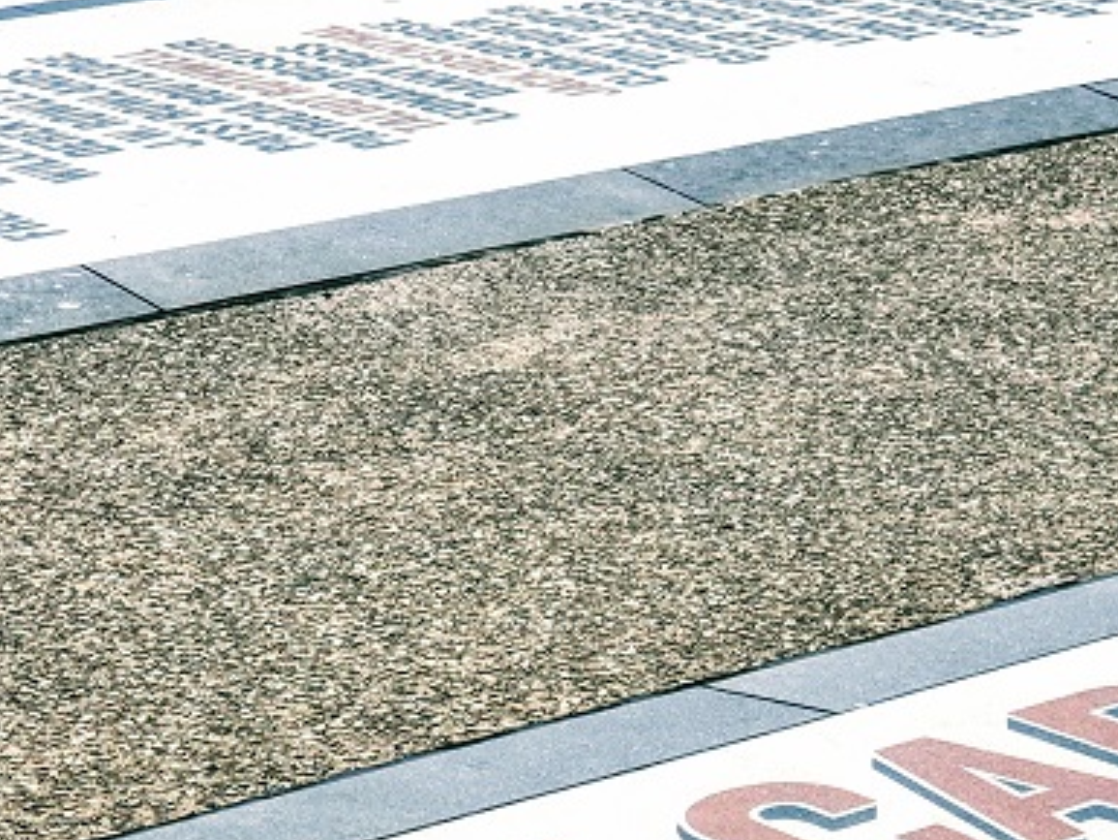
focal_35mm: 135
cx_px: 462
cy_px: 945
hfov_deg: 14.6
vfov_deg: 10.8
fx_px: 4361
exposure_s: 1/1538
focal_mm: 6
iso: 25
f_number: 2.4
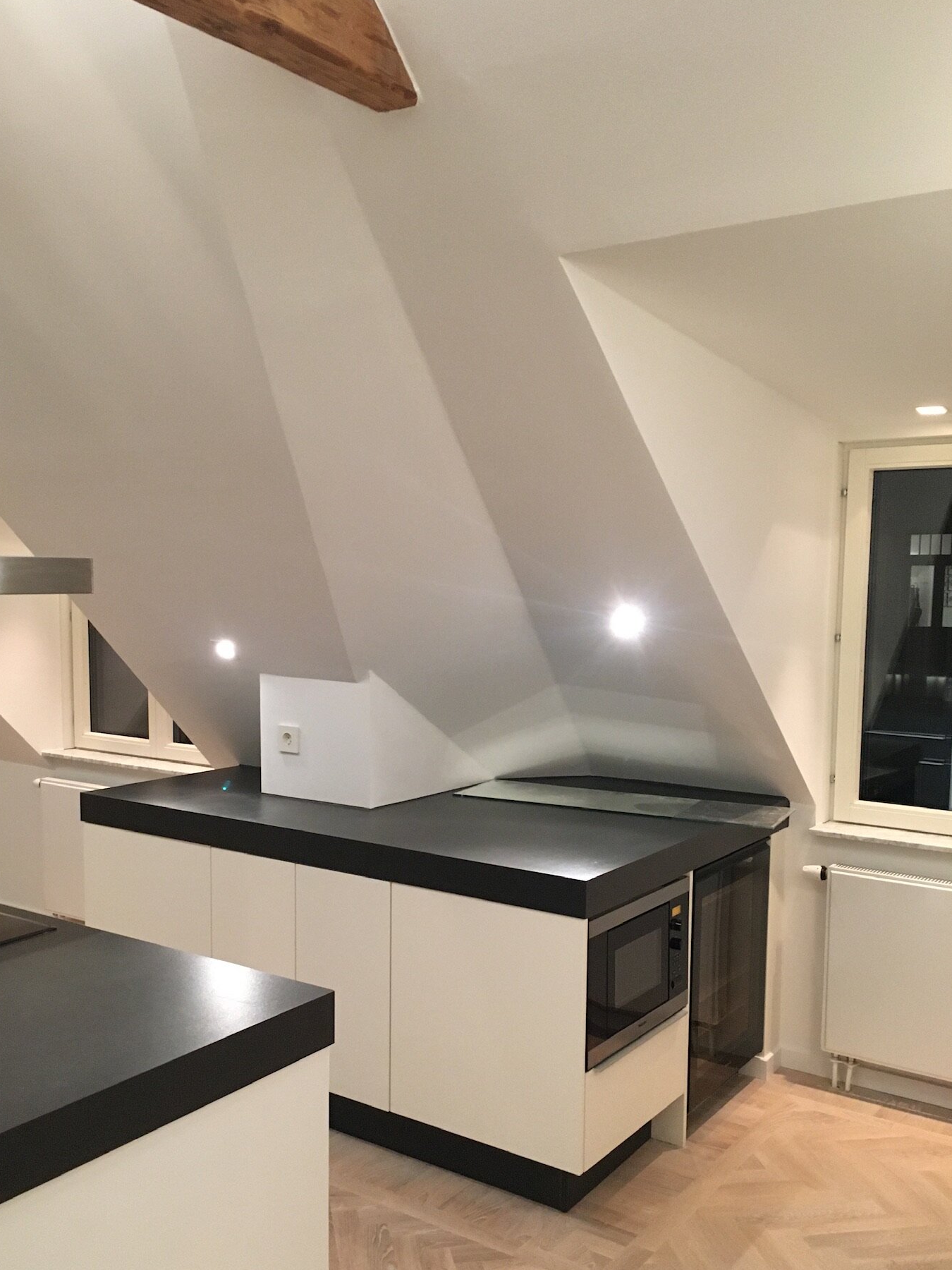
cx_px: 420
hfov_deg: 42.9
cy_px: 708
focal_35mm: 33
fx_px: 1210
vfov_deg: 55.2
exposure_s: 1/25
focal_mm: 4.15
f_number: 2.2
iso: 200
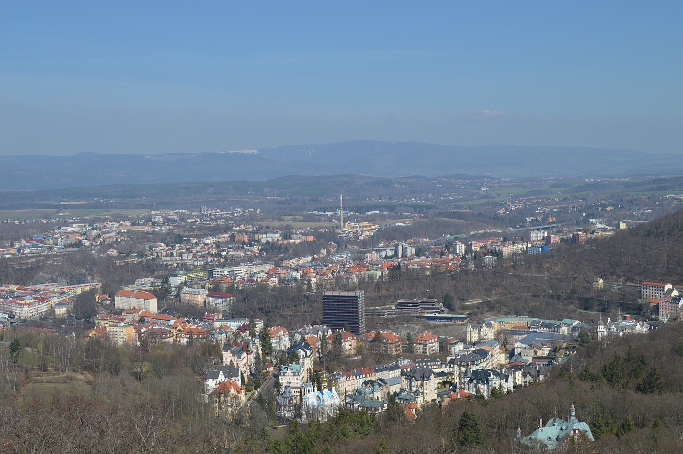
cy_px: 227
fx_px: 910
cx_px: 342
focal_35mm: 48
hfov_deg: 41.2
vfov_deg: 28.0
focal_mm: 32
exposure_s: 1/400
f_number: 10
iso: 100
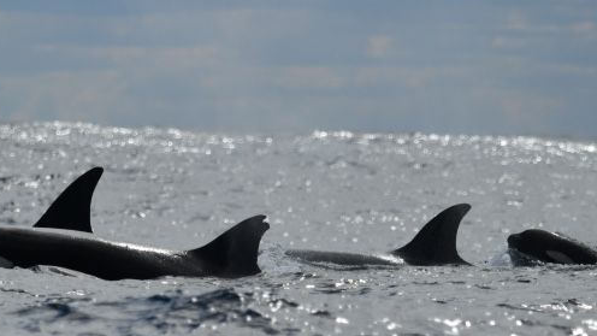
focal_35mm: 608
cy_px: 157
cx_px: 329
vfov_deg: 2.0
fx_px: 9625
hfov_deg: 3.6
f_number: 6
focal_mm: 360
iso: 450
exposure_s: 1/8000
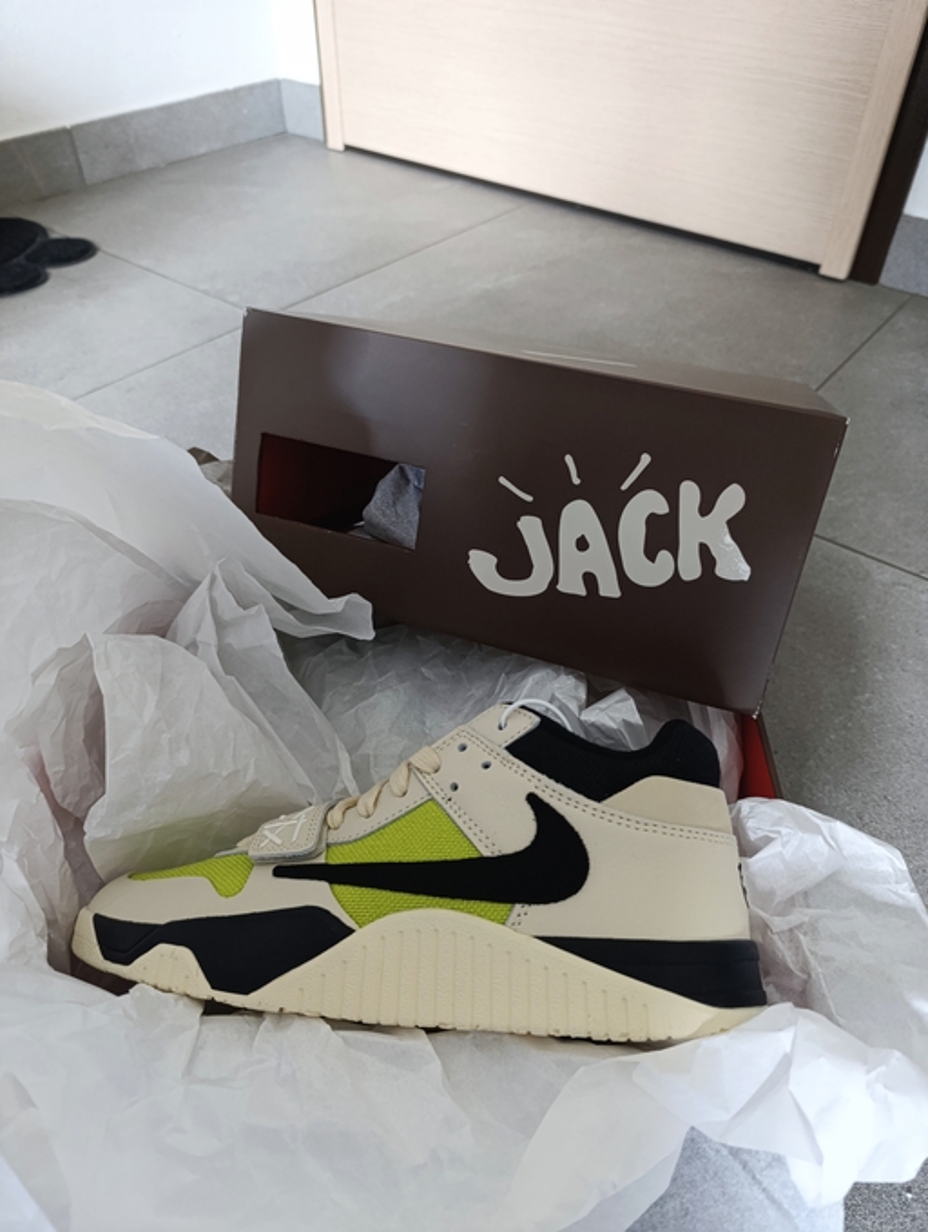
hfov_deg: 59.0
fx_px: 820
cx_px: 464
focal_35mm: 23
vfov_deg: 73.8
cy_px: 616
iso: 1250
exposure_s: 1/50
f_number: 1.6
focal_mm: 6.14
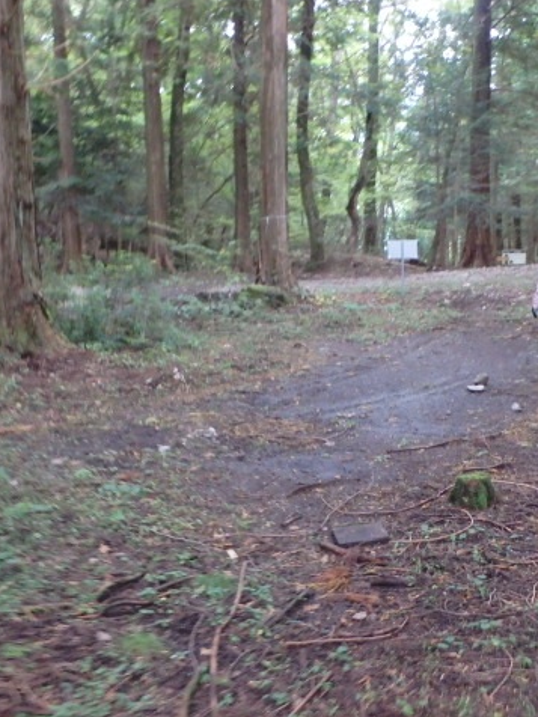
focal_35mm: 43
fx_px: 891
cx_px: 371
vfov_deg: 43.9
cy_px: 358
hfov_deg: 33.2
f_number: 4.2
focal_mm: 5.7
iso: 800
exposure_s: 1/15
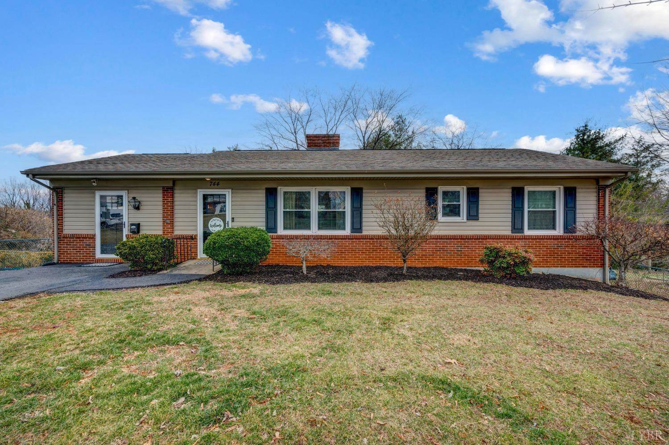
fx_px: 260
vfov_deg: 81.1
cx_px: 334
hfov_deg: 104.3
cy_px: 222
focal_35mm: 14
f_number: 8
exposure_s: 1/250
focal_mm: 14
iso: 200
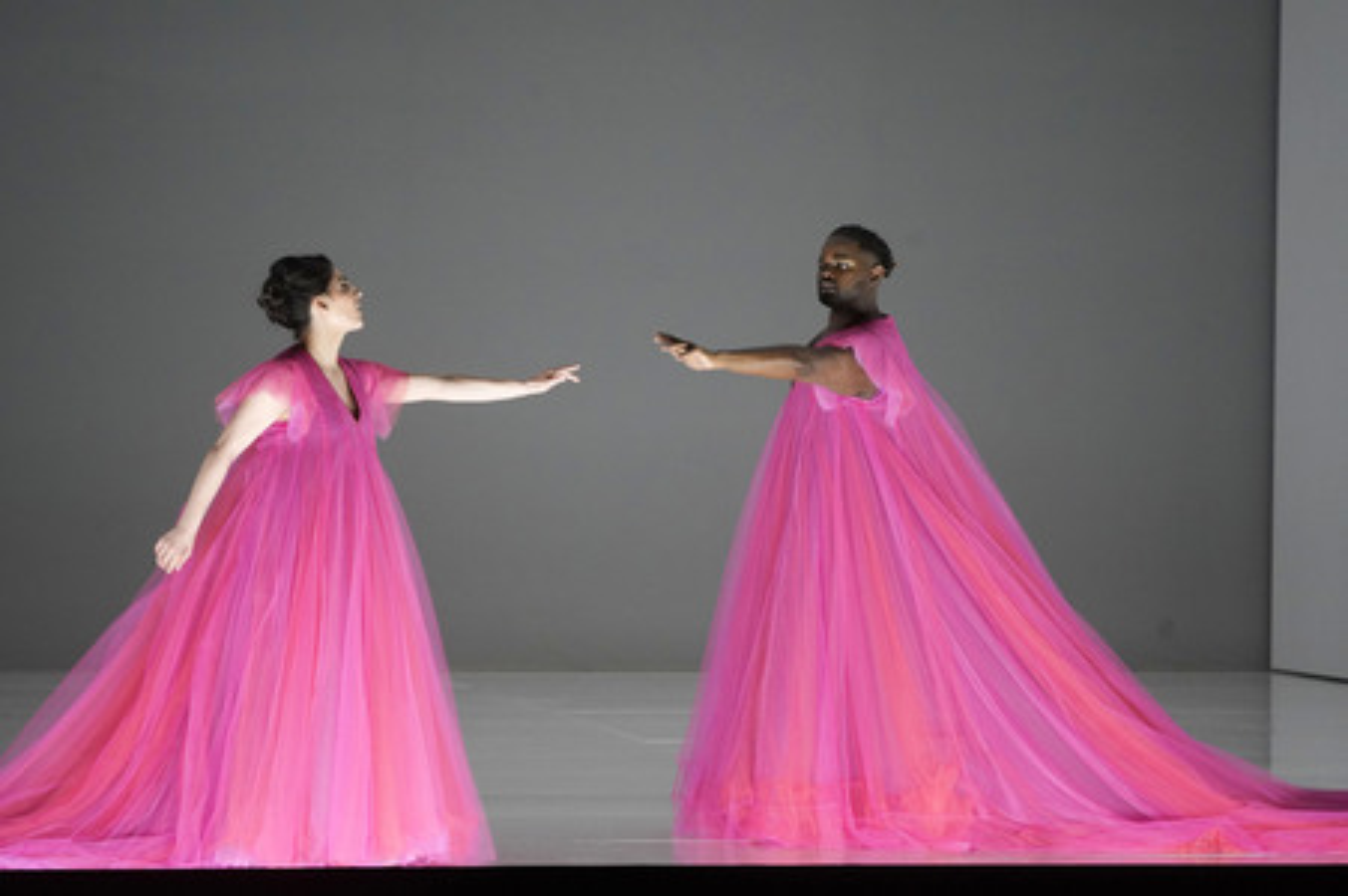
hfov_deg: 10.3
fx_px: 7483
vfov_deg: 6.9
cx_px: 674
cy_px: 448
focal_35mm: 200
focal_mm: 200
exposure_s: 1/50
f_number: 5.6
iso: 6400
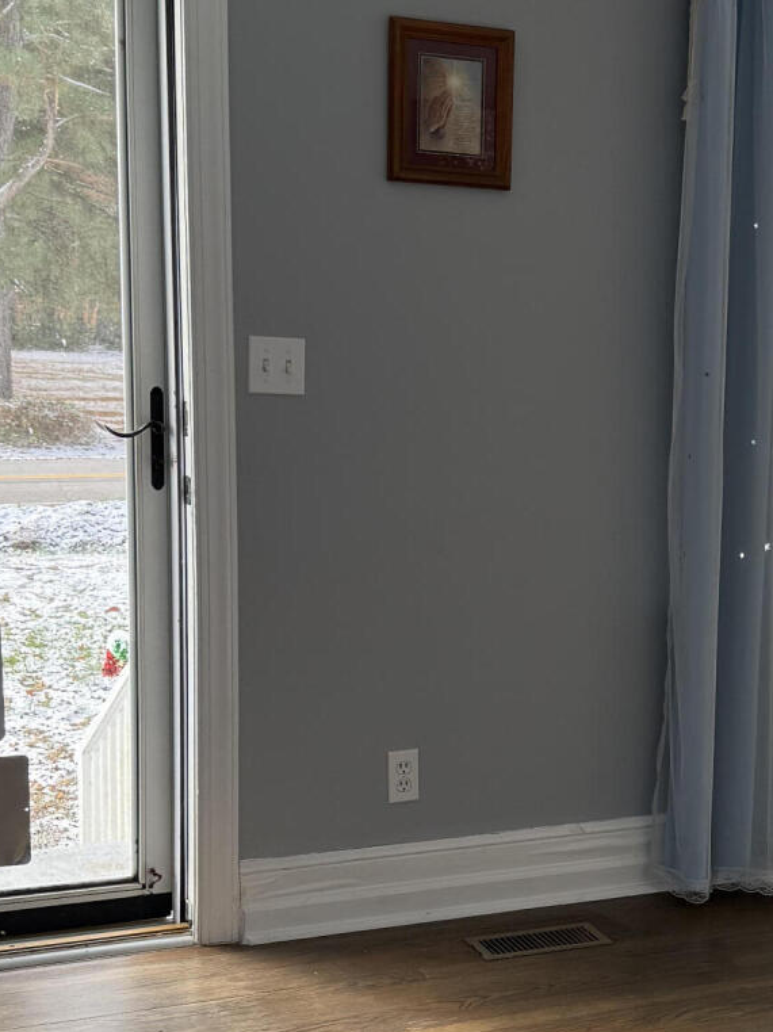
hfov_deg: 22.8
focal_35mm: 63
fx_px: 1877
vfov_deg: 30.7
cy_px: 616
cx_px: 662
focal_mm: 6.76
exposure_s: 1/453
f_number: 1.78
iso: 100
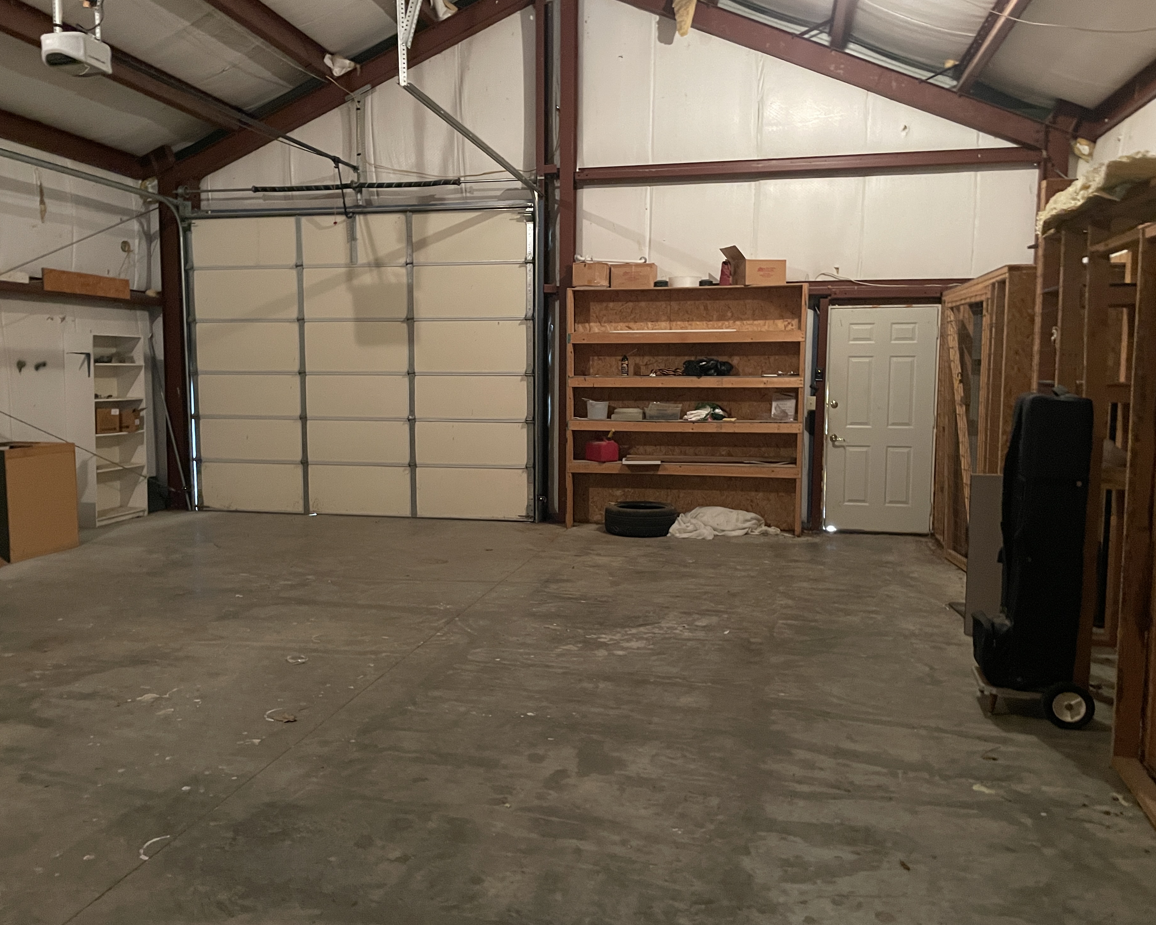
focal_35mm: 28
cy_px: 453
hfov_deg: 62.2
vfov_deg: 51.5
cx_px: 560
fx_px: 958
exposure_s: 1/30
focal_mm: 4.2
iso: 800
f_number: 1.6
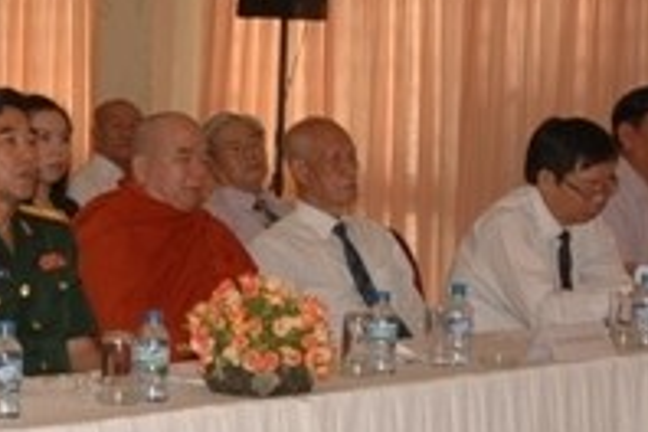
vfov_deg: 9.8
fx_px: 2531
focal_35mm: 141
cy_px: 203
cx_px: -206
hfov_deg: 14.0
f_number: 5
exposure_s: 1/50
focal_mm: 29
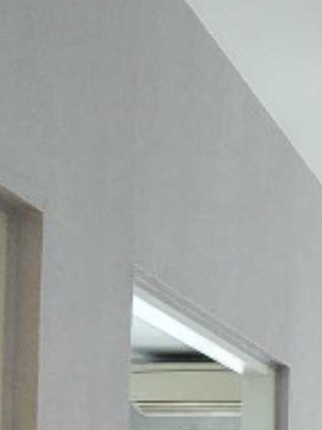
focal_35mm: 68
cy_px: 576
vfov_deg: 24.5
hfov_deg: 16.8
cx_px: 621
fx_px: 844
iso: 250
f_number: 2.2
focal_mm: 1.74
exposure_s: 1/50
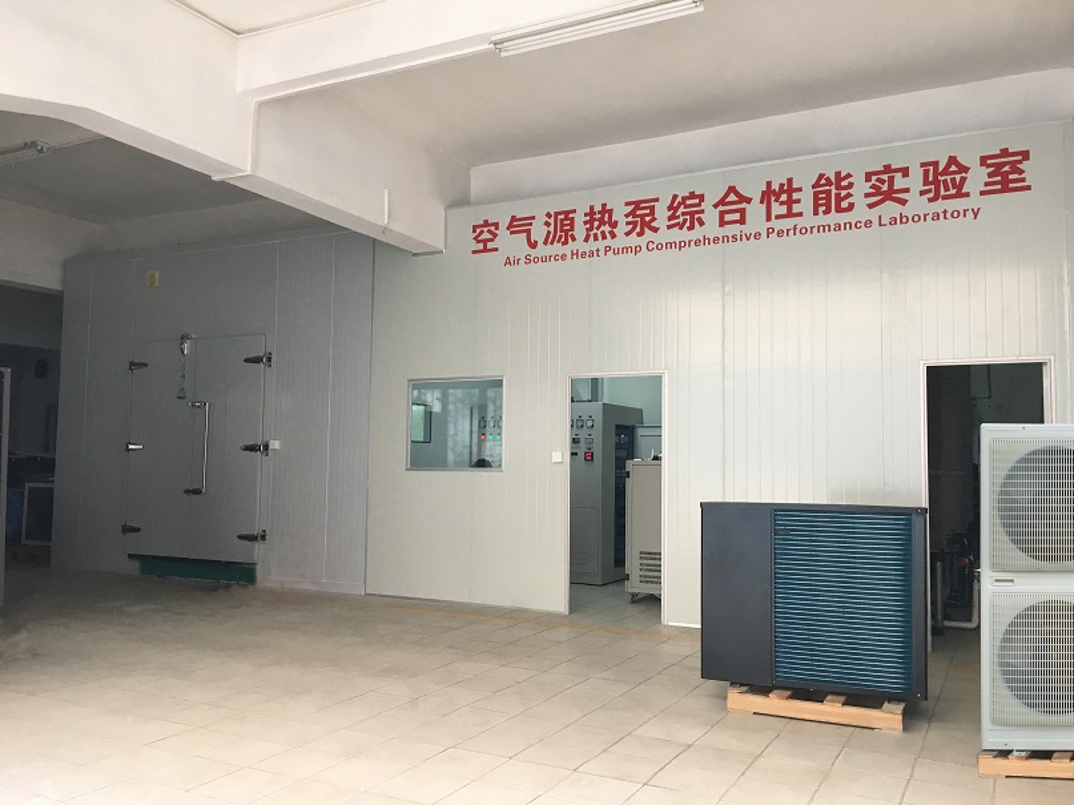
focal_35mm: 29
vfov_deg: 48.2
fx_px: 900
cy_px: 402
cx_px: 537
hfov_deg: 61.7
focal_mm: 4.15
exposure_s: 1/33
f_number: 2.2
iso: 32
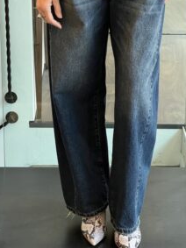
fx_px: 782
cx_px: 100
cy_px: 101
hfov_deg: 13.6
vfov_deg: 18.0
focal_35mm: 109
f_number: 2.8
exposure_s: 1/34
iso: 500
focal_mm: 9
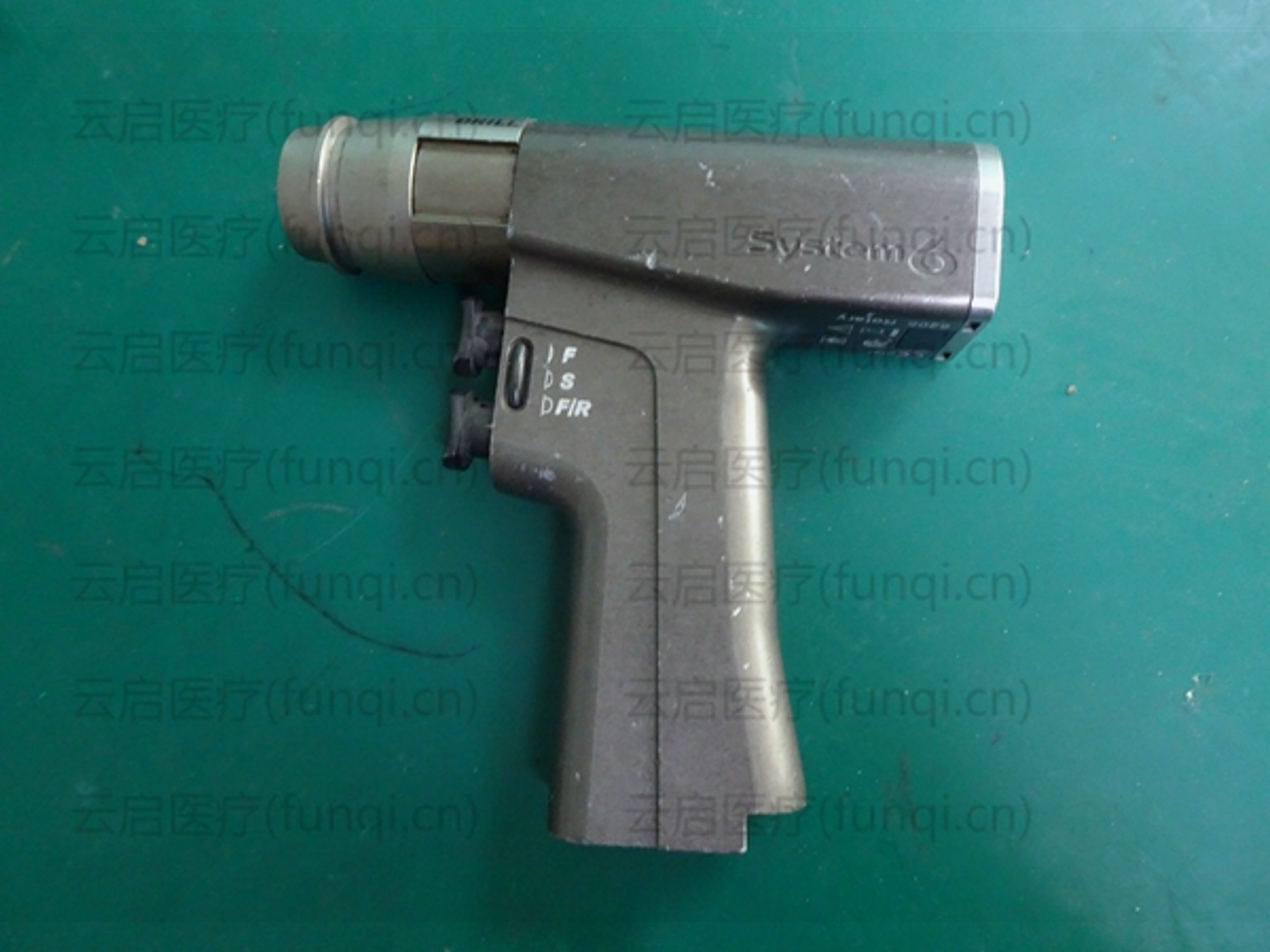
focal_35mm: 24
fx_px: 881
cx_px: 635
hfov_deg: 71.6
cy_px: 476
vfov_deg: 56.8
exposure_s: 1/15
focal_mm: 4.1
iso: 800
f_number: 3.5
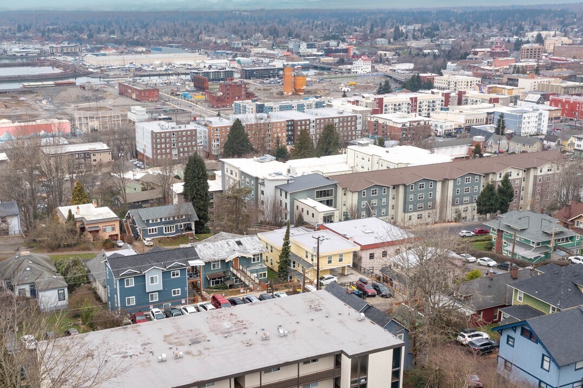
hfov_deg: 44.3
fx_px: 712
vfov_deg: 30.4
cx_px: 234
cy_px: 228
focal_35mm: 44
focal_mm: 10.26
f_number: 6.3
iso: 100
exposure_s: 1/100
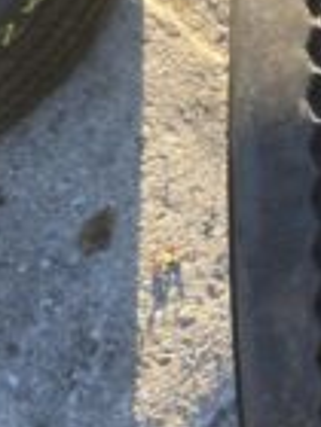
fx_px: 989
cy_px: 102
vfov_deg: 24.1
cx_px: 446
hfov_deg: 17.1
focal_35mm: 80
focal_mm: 4.25
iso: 32
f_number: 1.8
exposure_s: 1/162
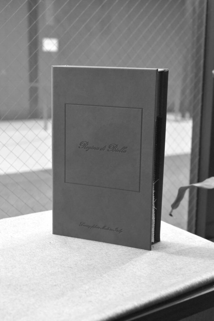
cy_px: 160
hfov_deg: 25.8
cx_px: 107
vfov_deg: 37.8
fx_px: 467
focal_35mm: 52
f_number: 4.5
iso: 6400
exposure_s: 1/500
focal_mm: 35
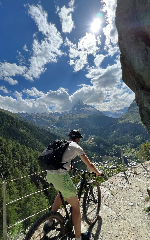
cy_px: 121
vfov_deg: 105.3
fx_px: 92
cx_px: 60
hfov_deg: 77.8
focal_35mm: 14
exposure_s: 1/3215
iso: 32
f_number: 1.8
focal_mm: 1.57
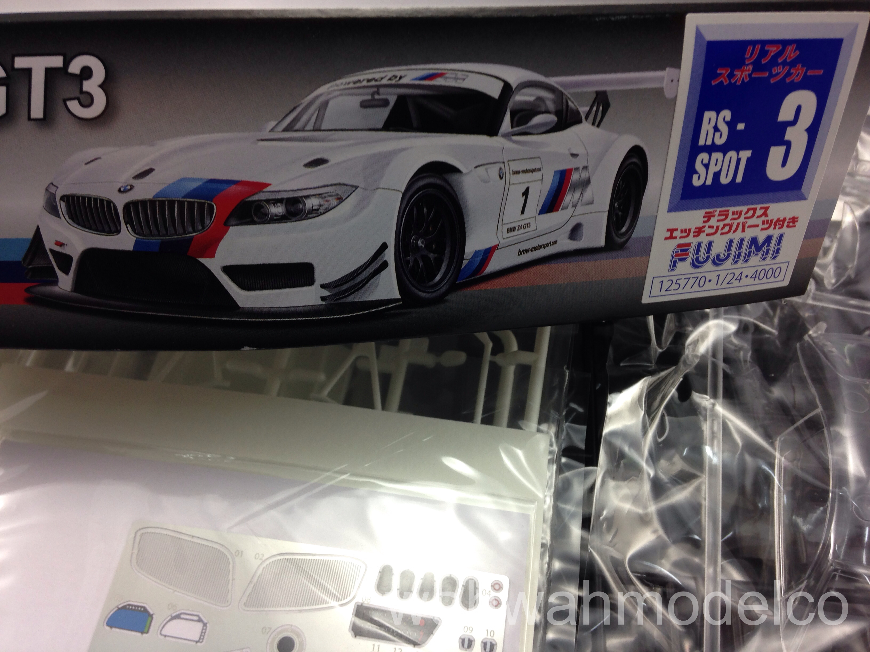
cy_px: 326
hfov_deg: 55.4
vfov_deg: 42.9
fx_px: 829
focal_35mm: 33
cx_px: 435
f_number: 2.4
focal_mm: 4.12
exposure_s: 1/40
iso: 50
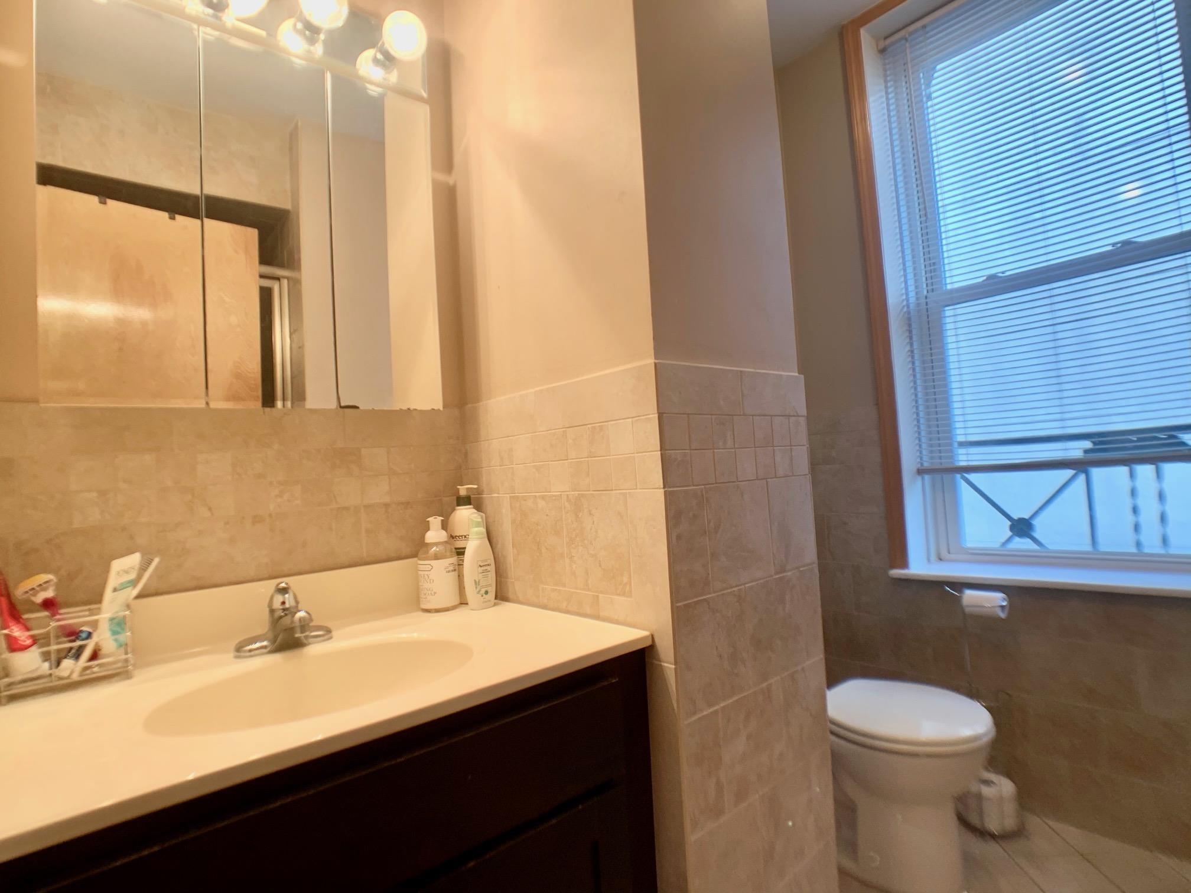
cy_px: 446
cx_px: 596
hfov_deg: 67.3
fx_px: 895
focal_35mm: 26
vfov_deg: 53.1
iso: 64
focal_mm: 4.25
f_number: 1.8
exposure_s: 1/60
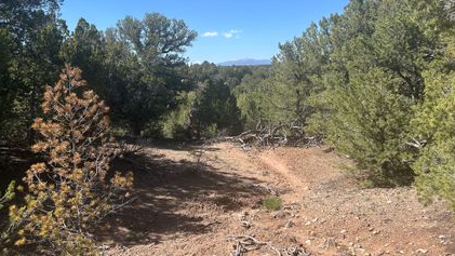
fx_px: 350
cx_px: 226
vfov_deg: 40.2
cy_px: 116
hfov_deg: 66.1
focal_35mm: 29
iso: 50
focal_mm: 5.7
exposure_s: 1/2513
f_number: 1.5
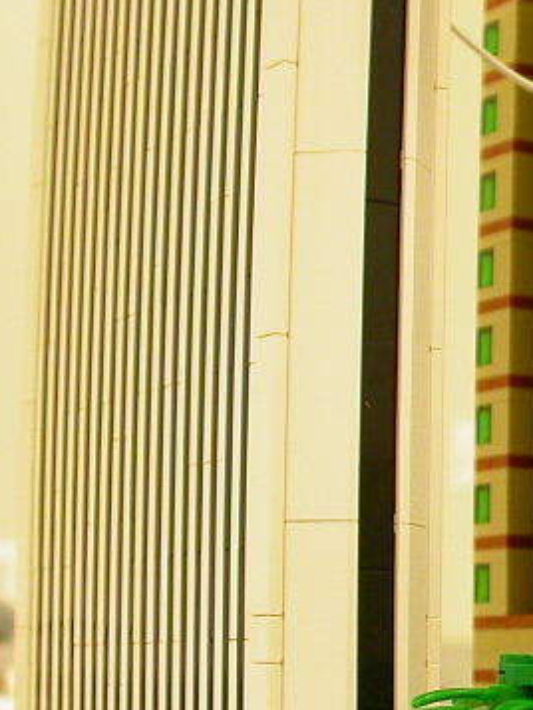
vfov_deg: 18.0
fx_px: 2236
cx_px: 919
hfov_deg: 12.5
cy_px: 360
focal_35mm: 109
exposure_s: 1/8
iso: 100
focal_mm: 7.85
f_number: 2.6
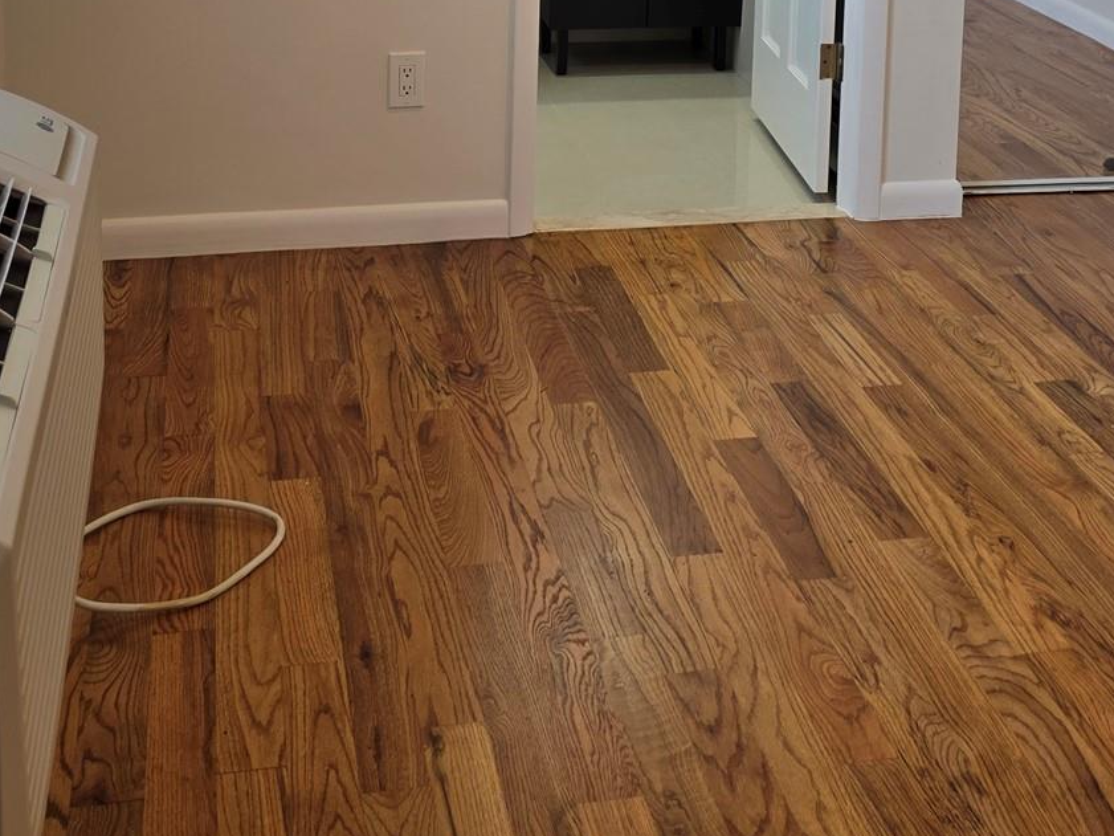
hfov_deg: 34.2
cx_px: 674
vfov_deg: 24.1
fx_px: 1802
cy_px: -122
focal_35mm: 56
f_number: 1.7
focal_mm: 6.3
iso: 50
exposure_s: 1/120
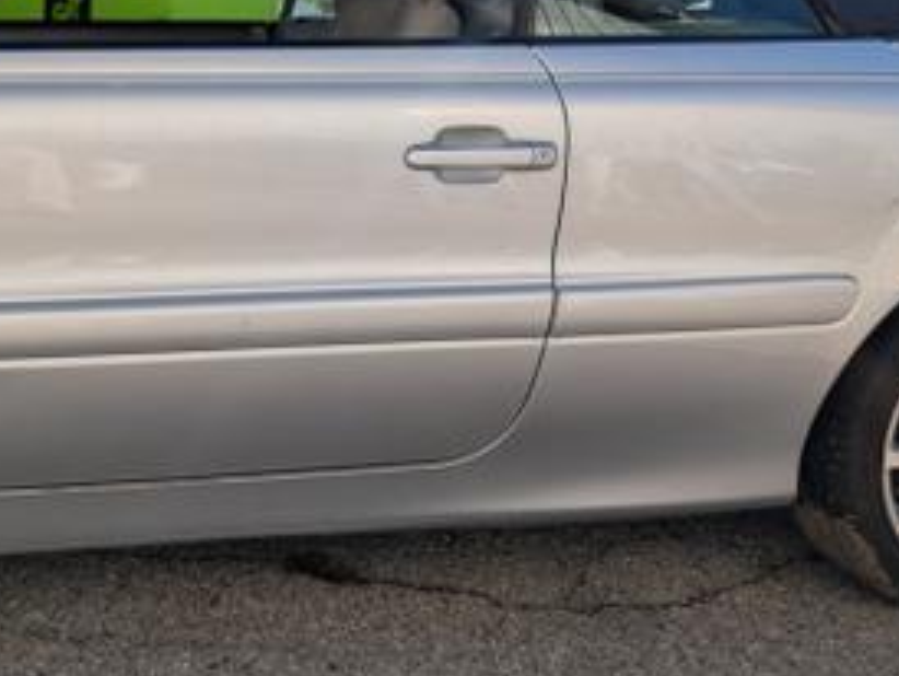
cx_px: 351
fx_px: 1144
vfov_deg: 32.2
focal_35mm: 44
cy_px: 158
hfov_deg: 42.7
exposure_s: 1/1103
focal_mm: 6.9
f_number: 1.68
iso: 21
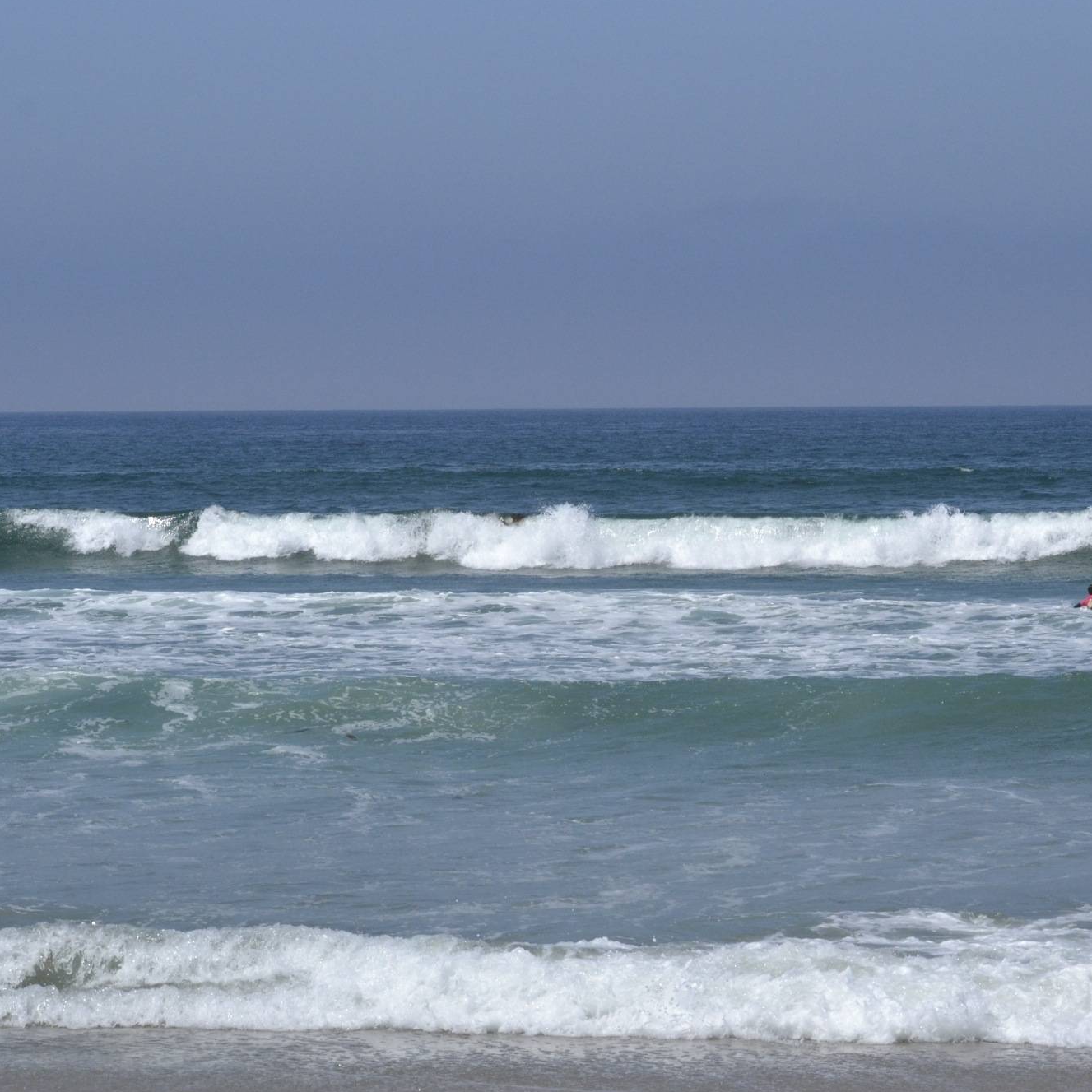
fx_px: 4345
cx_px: 682
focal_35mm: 122
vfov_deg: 14.3
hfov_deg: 14.3
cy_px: 481
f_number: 11
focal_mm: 55
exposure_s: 1/2000
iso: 800
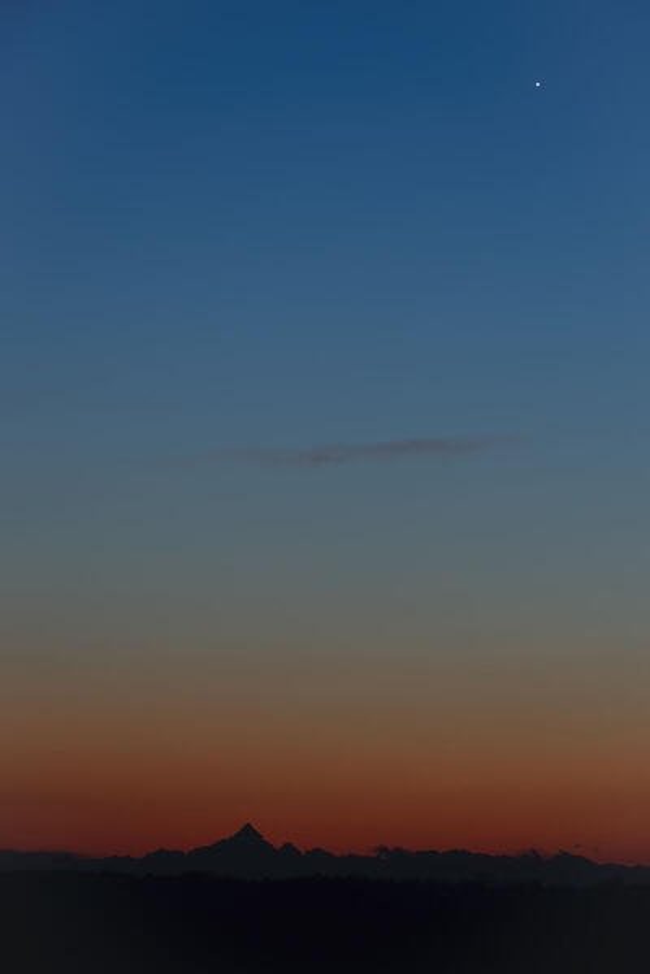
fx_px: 5416
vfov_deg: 10.3
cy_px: 487
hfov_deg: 6.9
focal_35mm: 200
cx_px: 325
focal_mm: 200
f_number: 8
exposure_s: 1.6
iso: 100
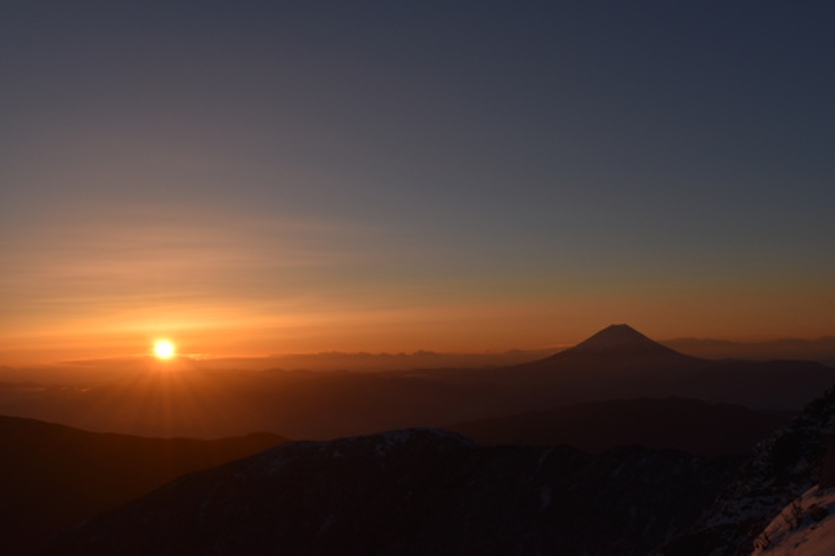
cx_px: 418
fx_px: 974
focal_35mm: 42
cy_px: 278
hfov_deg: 46.4
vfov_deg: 31.9
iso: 200
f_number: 13
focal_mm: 28
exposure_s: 1/640
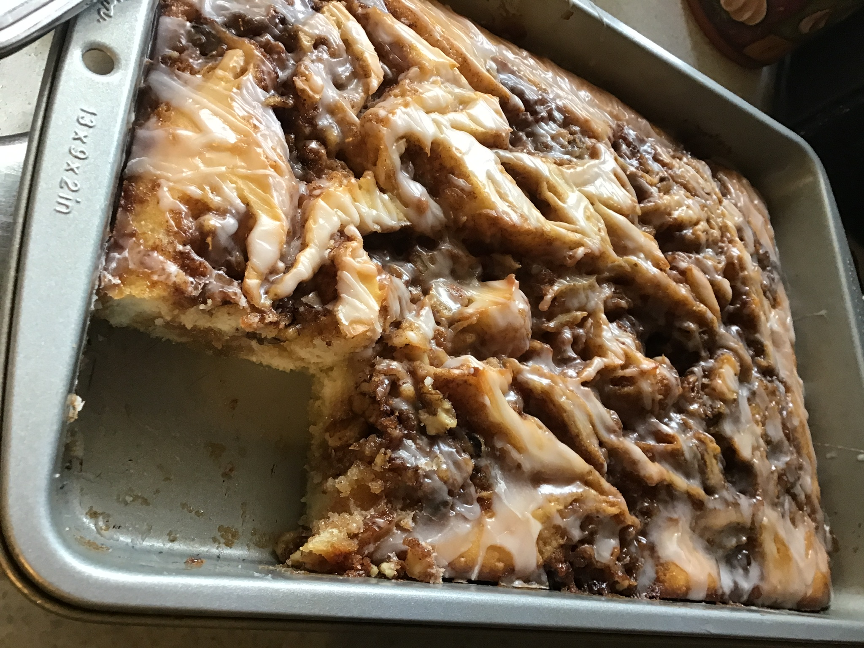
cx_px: 432
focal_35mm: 31
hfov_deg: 58.4
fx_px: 774
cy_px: 324
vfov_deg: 45.4
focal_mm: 3.3
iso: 100
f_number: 2.4
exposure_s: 1/30
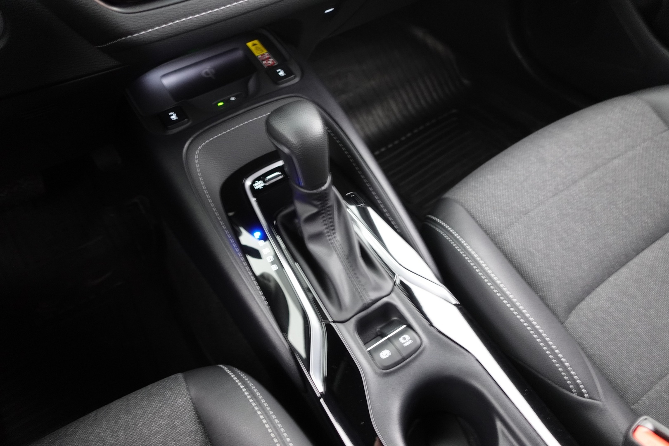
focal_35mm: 24
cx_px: 334
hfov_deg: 73.7
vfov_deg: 53.1
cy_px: 223
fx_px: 446
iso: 1250
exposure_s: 1/8
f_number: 1.8
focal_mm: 9.4
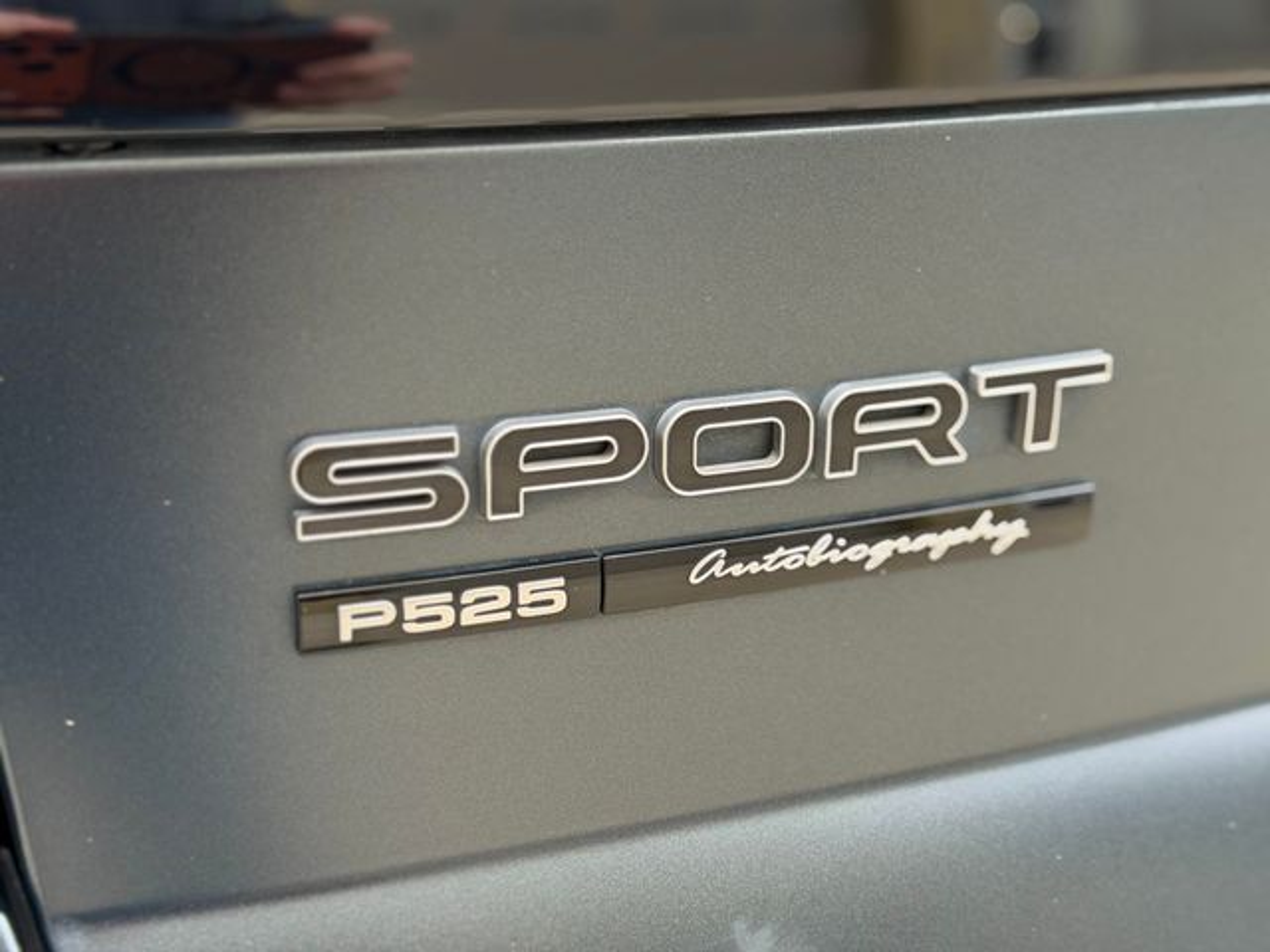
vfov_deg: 30.3
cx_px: 635
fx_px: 1761
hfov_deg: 39.7
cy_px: 476
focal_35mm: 48
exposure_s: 1/420
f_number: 1.78
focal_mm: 6.76
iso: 80
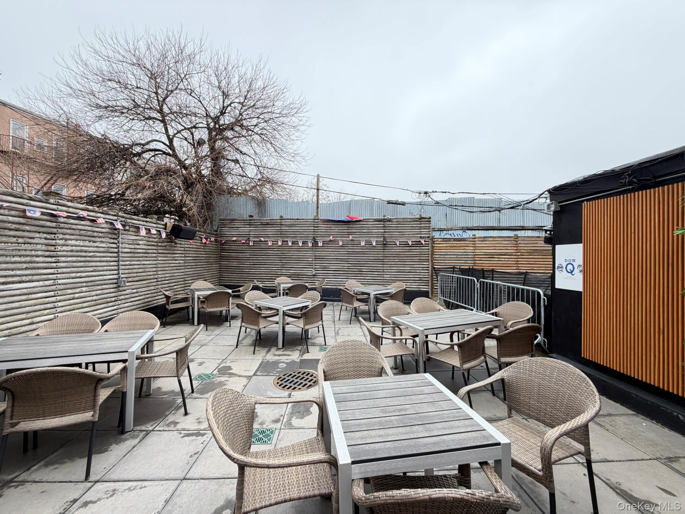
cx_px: 342
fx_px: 277
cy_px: 257
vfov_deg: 85.7
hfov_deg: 102.1
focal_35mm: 14
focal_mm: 2.22
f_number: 2.2
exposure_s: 1/222
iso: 40
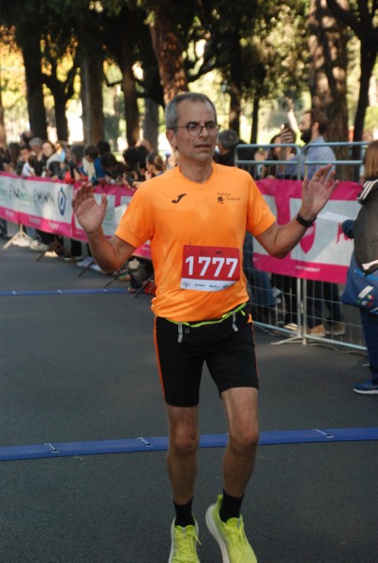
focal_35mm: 105
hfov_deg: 13.1
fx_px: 1645
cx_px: 189
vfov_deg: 19.4
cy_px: 282
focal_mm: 70
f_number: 5.6
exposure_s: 1/320
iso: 1000
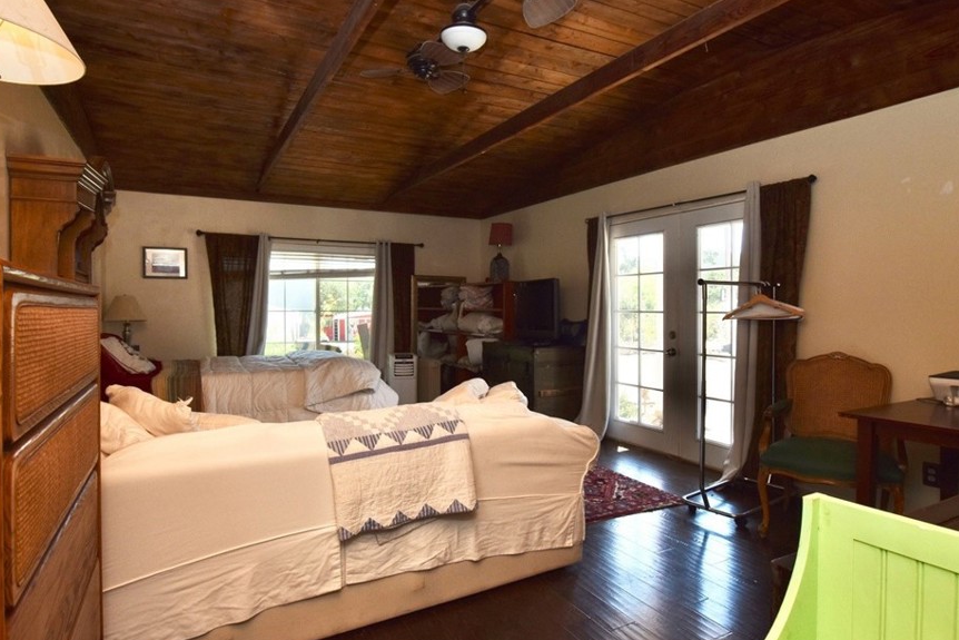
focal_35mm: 20
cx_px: 503
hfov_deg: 85.1
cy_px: 324
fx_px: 522
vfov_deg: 63.0
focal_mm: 11
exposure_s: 1/60
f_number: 11
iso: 250
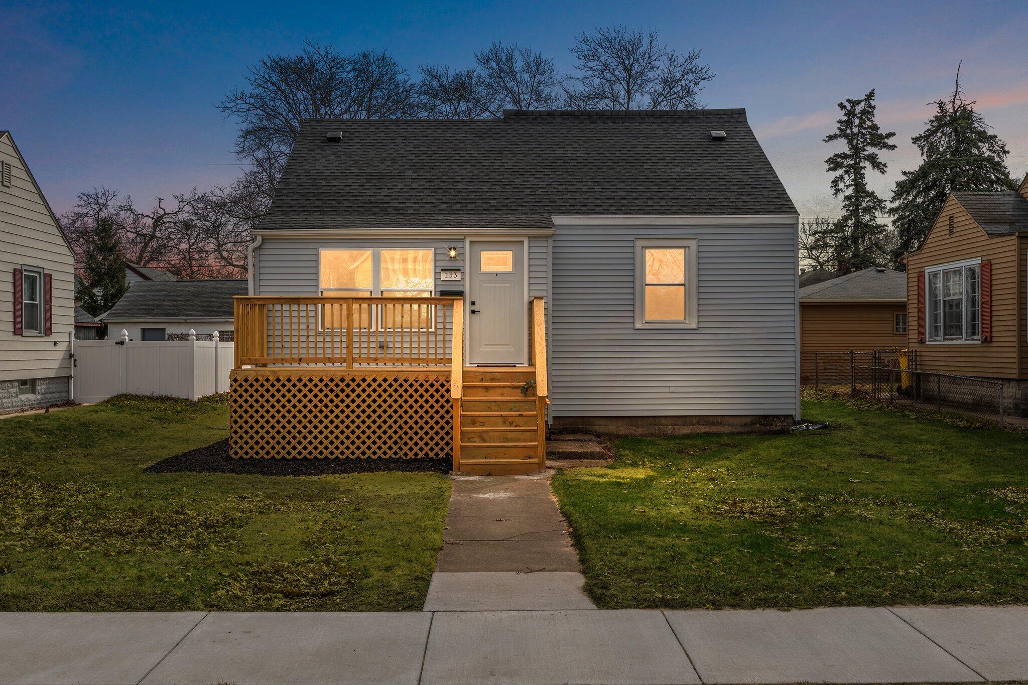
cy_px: 342
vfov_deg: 36.9
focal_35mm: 36
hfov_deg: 53.1
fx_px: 1028
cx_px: 514
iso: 200
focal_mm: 24
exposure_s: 1/60
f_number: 8
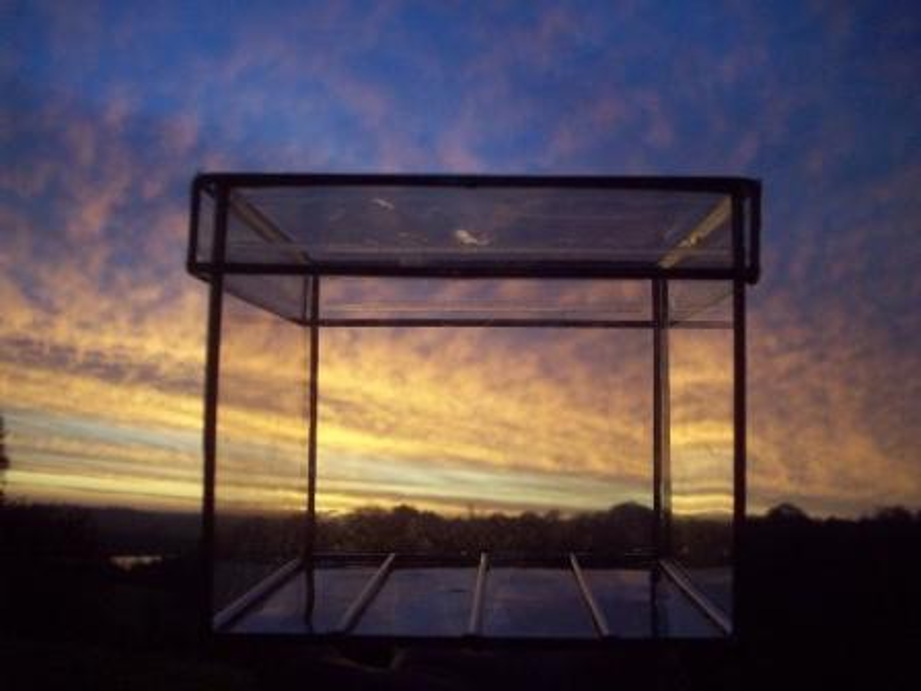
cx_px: 460
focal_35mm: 37
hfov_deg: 50.1
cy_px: 346
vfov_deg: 38.7
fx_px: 984
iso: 89
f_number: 2.8
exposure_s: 1/128
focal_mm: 6.2
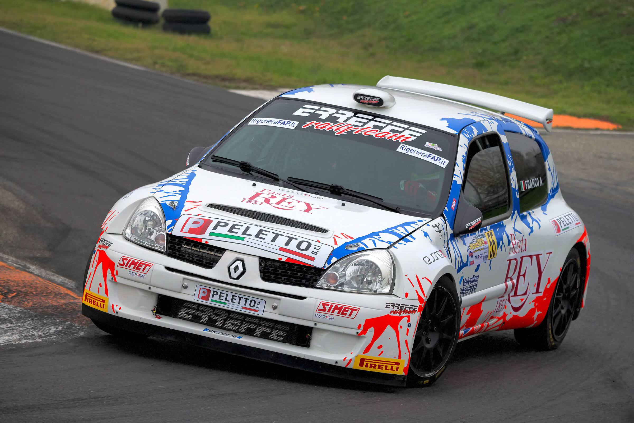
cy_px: 212
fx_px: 3698
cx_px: 317
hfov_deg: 9.8
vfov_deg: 6.5
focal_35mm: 210
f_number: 6.3
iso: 2000
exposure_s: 1/1600
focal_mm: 210
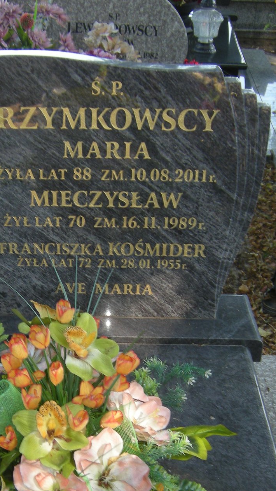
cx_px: 75
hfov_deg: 22.9
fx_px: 677
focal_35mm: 52
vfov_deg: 39.0
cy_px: 358
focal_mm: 5.3
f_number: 2.9
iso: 64
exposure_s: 1/52.8
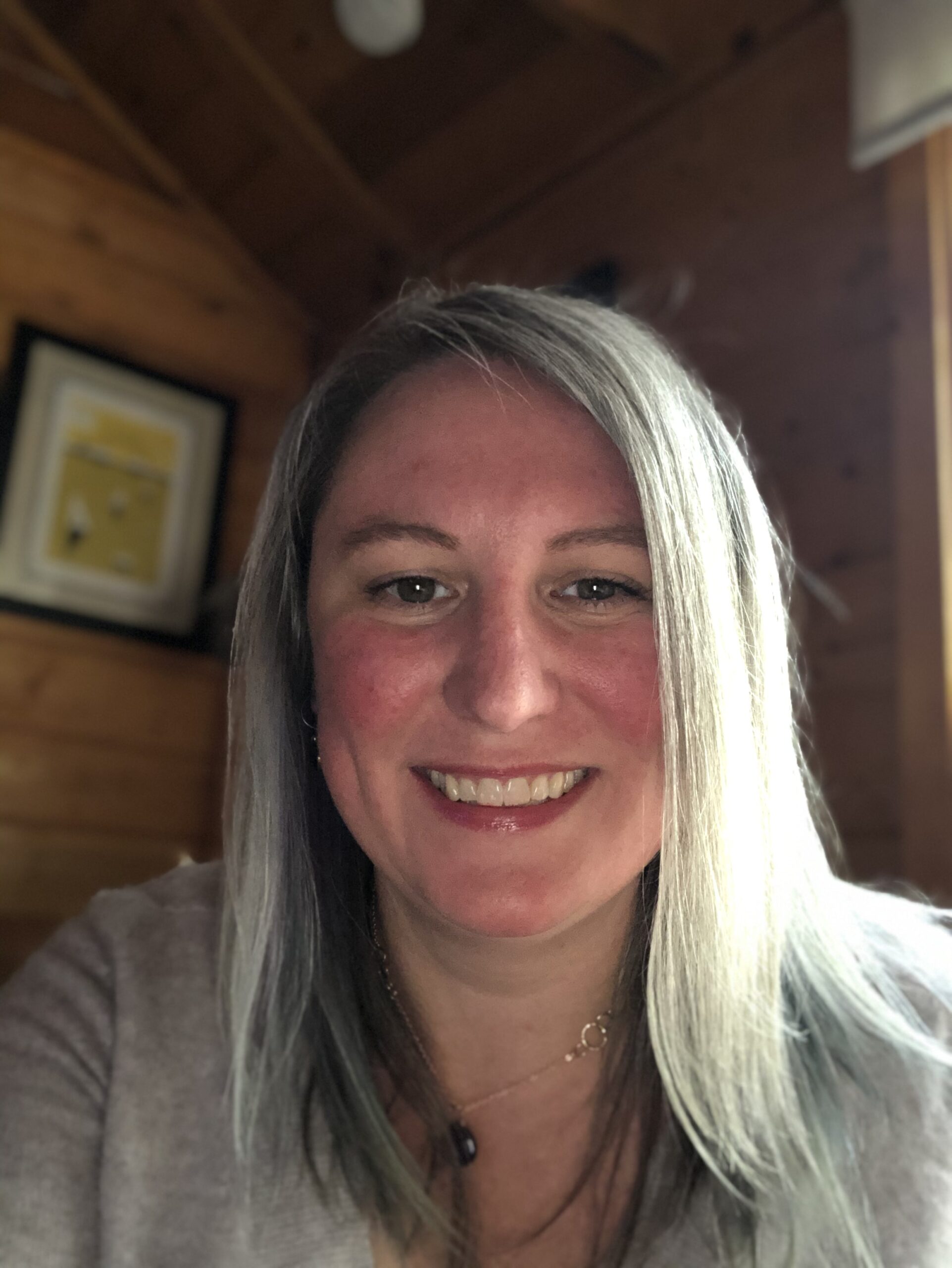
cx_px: 476
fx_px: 1172
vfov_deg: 56.8
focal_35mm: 32
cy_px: 634
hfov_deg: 44.2
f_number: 2.2
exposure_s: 1/16
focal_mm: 2.87
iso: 250
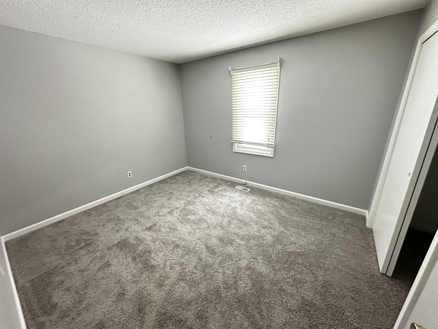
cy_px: 164
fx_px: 177
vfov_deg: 85.7
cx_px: 219
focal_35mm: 14
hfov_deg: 102.1
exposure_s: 1/40
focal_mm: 2.22
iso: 800
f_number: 2.2
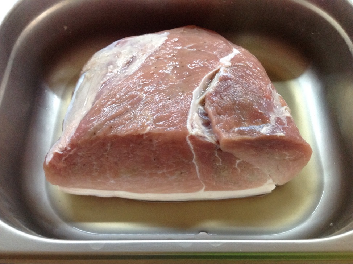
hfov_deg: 52.7
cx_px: 176
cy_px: 132
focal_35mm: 35
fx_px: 356
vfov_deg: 40.6
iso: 250
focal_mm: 4.28
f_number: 2.4
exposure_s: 1/15
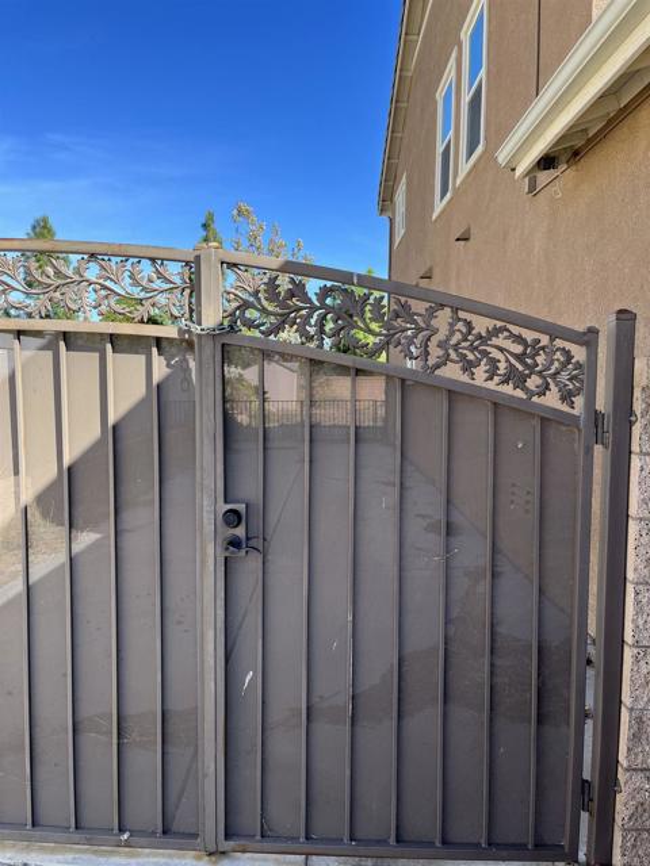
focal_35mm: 26
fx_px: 651
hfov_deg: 53.1
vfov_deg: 67.3
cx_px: 325
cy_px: 433
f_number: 1.6
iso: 50
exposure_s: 1/1175
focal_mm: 5.1
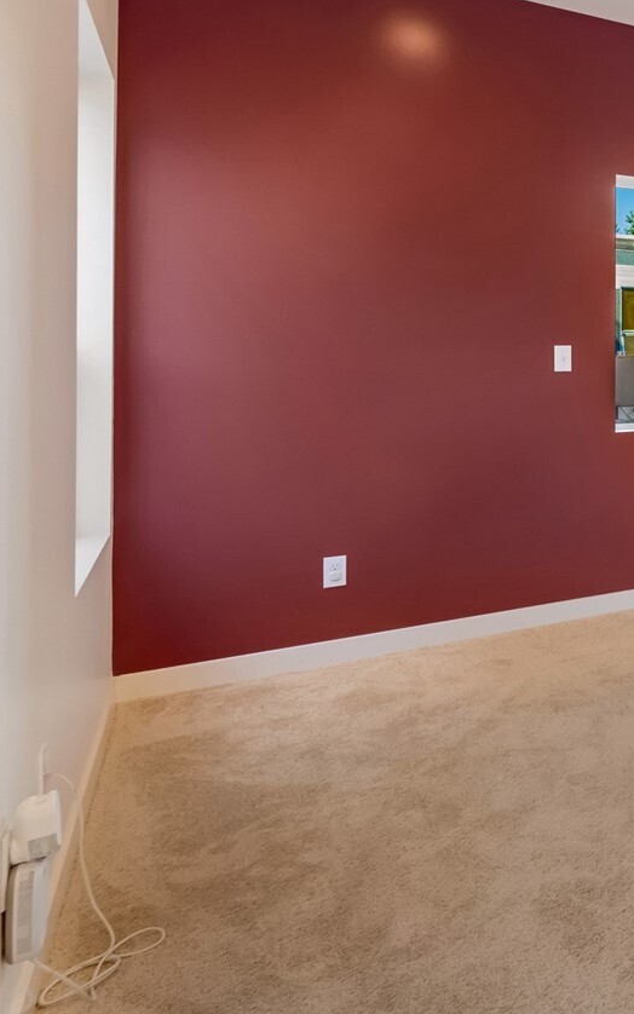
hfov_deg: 26.4
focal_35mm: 33
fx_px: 912
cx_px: 976
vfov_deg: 57.1
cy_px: 353
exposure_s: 1/80
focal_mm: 16
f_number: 9
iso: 400
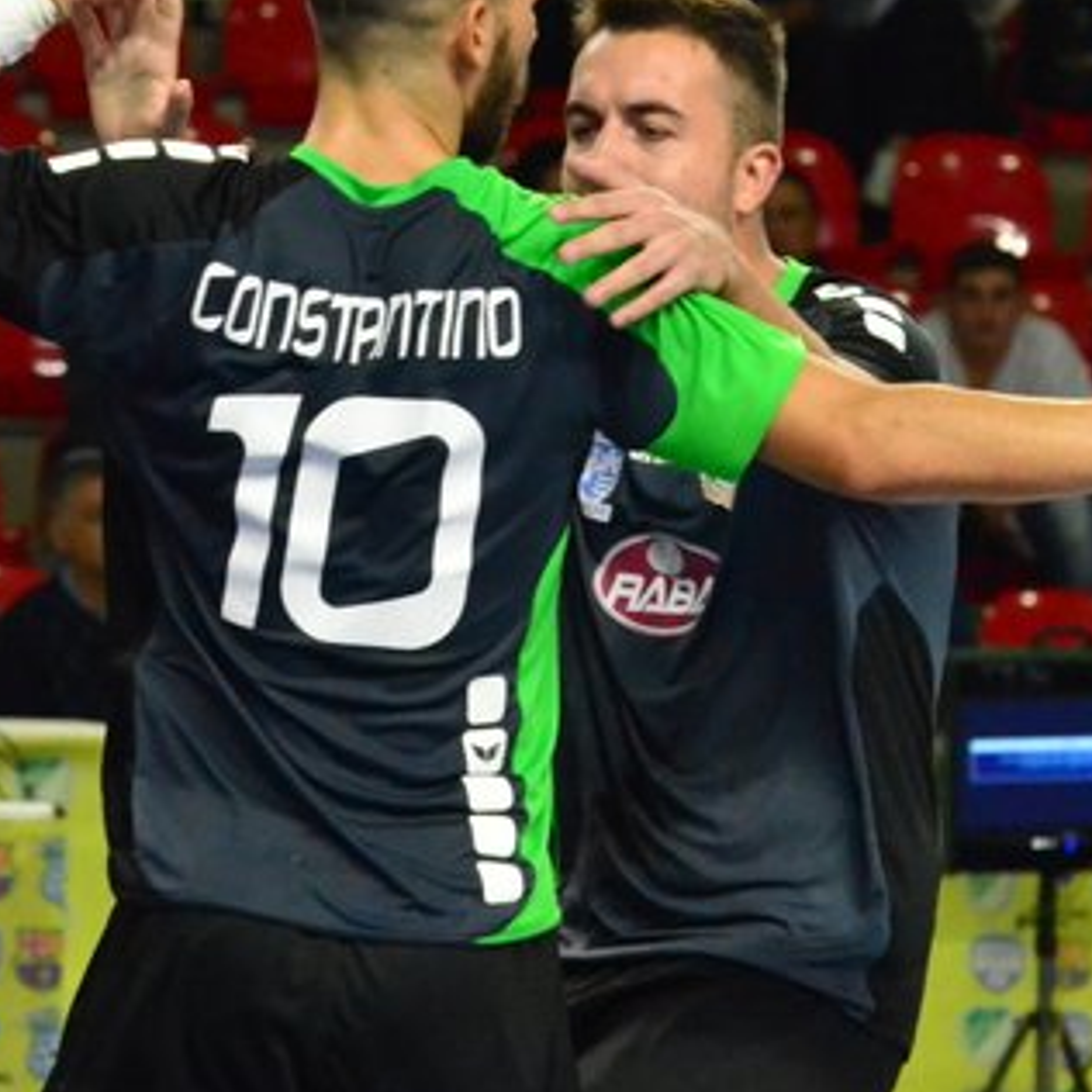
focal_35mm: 403
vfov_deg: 4.3
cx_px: 235
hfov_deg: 4.3
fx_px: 14386
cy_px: 546
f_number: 6.3
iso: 6400
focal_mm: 125
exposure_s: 1/400
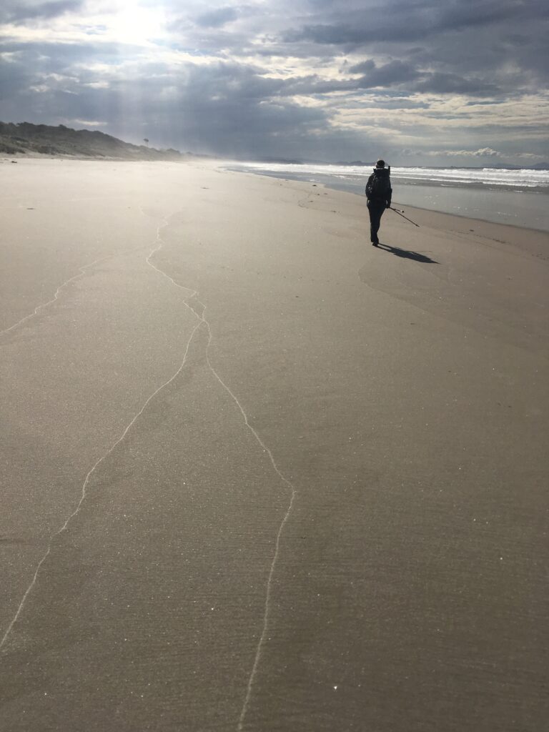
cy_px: 366
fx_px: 613
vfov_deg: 61.7
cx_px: 274
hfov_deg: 48.2
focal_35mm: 29
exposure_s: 1/6410
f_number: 2.2
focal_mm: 4.15
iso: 25
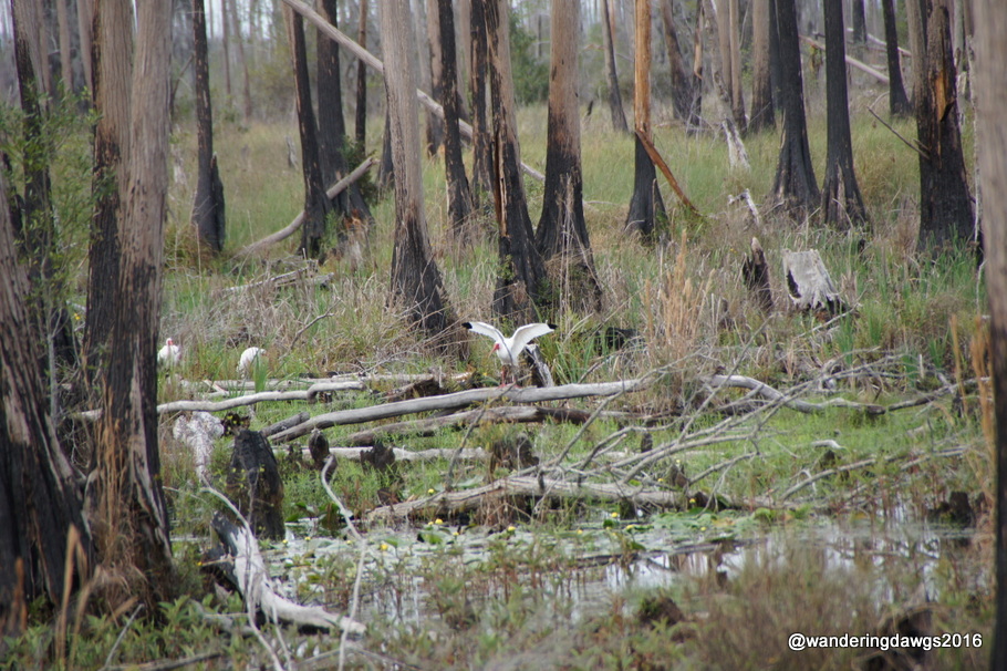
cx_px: 504
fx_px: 10485
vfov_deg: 3.7
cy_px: 336
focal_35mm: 375
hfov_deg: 5.5
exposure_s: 1/400
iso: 250
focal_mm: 250
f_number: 6.3
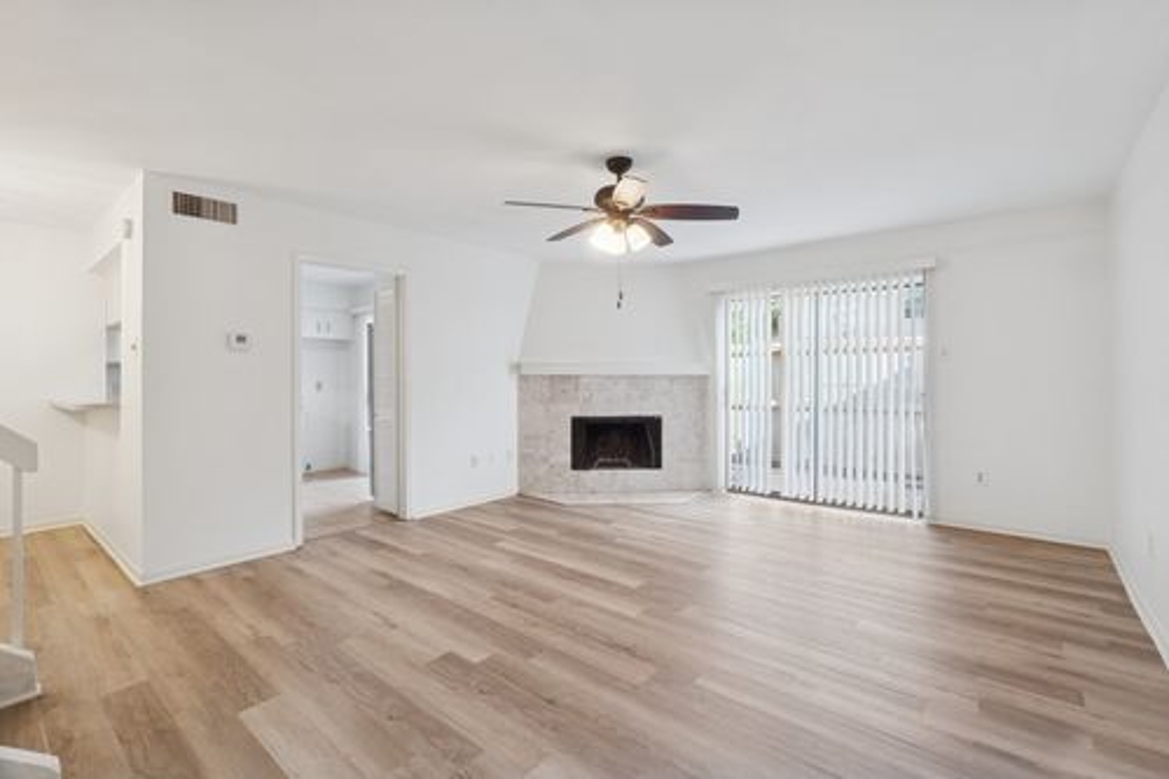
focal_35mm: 16
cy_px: 390
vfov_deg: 73.7
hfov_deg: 96.8
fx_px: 519
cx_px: 584
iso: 250
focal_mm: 16
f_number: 8
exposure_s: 1/6
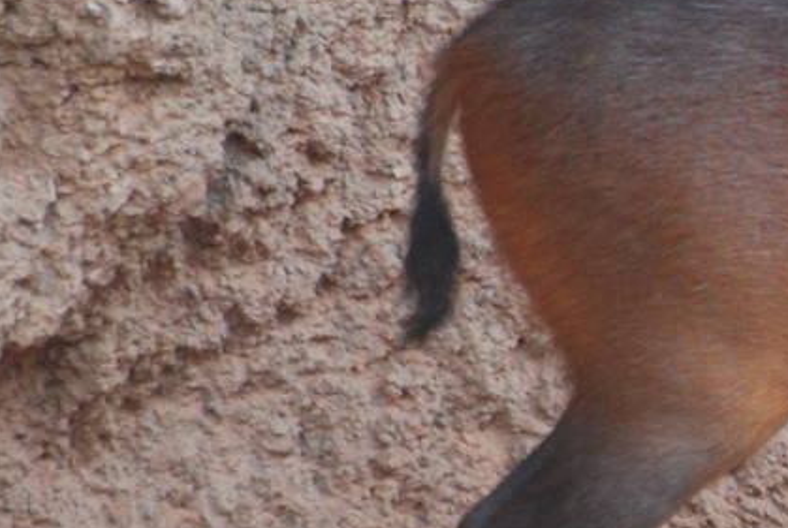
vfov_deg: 0.8
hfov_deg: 1.2
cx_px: 1339
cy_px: 288
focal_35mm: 1718
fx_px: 37671
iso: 400
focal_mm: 300
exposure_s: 1/250
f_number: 5.6
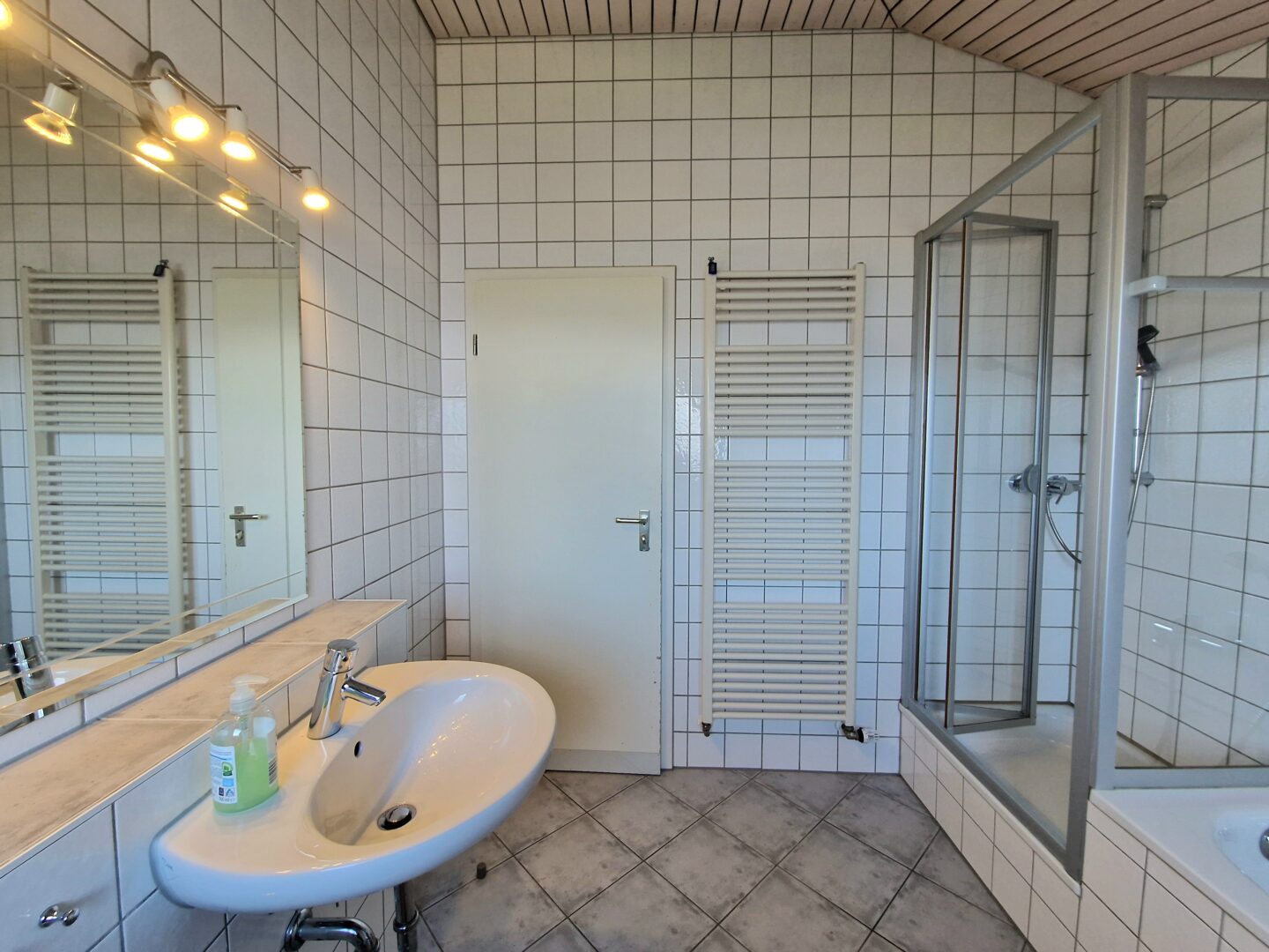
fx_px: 477
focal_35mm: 13
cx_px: 634
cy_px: 476
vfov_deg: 89.9
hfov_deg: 106.2
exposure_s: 1/50
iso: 125
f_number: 2.2
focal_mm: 2.2
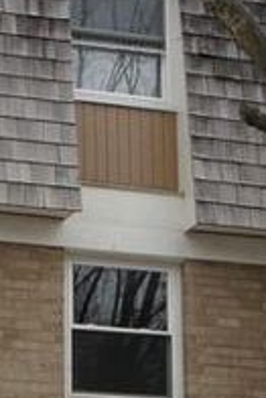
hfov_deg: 8.7
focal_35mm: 155
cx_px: -93
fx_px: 1714
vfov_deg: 13.2
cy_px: 346
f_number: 7.1
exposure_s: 1/100
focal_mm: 27
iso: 200
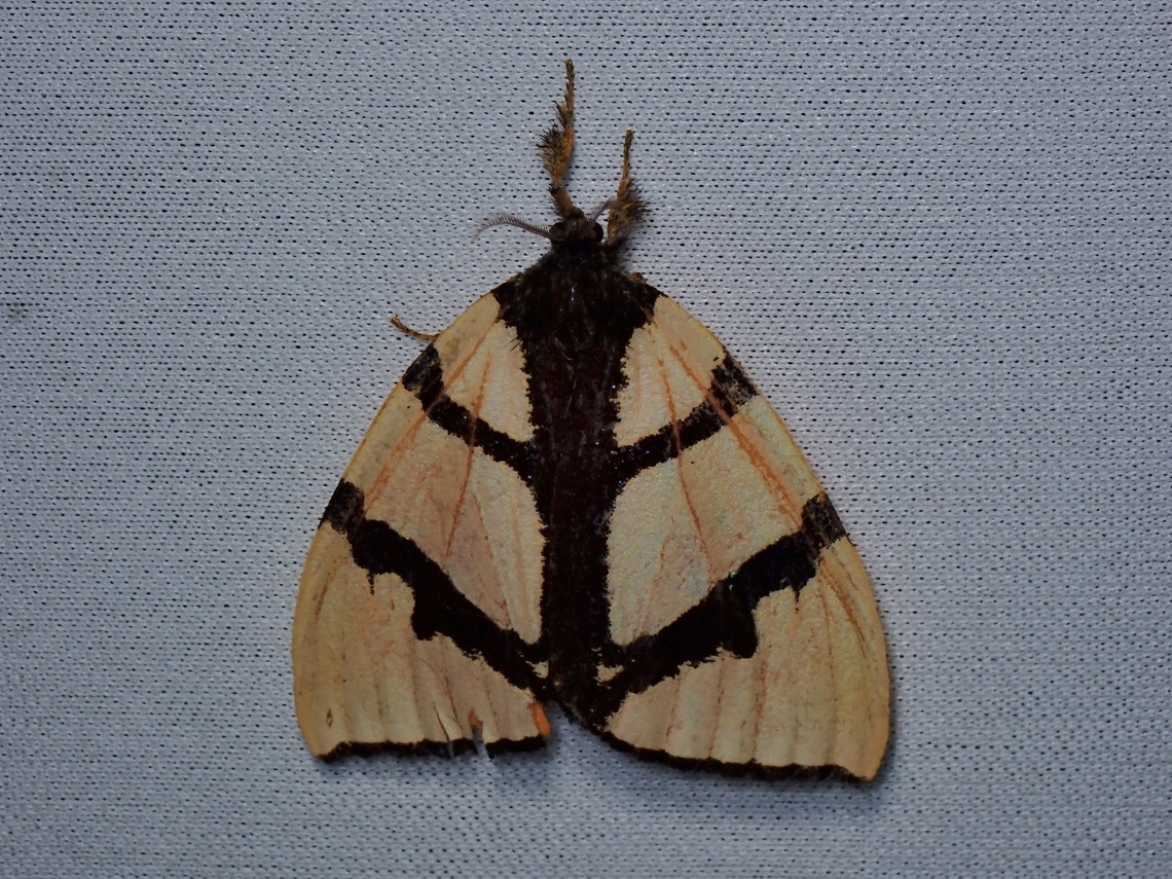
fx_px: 3386
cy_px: 440
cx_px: 586
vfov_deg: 14.8
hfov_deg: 19.6
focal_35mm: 100
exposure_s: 1/200
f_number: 6.3
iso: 200
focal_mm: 18
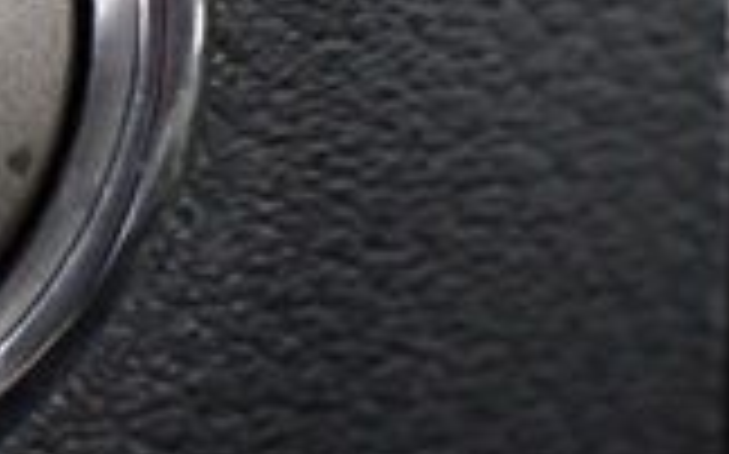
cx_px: -328
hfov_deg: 13.7
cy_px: 83
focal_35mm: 145
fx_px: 2879
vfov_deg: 9.0
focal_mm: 18
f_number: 3.5
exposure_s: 1/125
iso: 2800
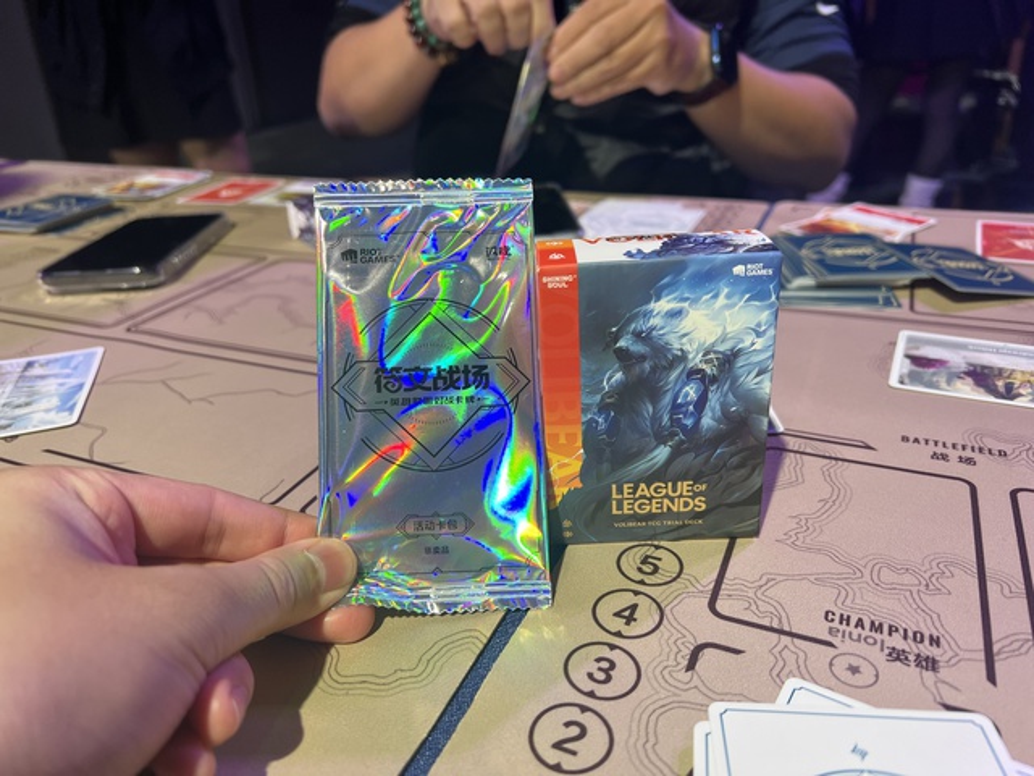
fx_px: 777
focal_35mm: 26
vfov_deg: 53.1
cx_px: 517
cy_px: 388
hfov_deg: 67.3
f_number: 1.5
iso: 64
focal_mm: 5.7
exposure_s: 1/100
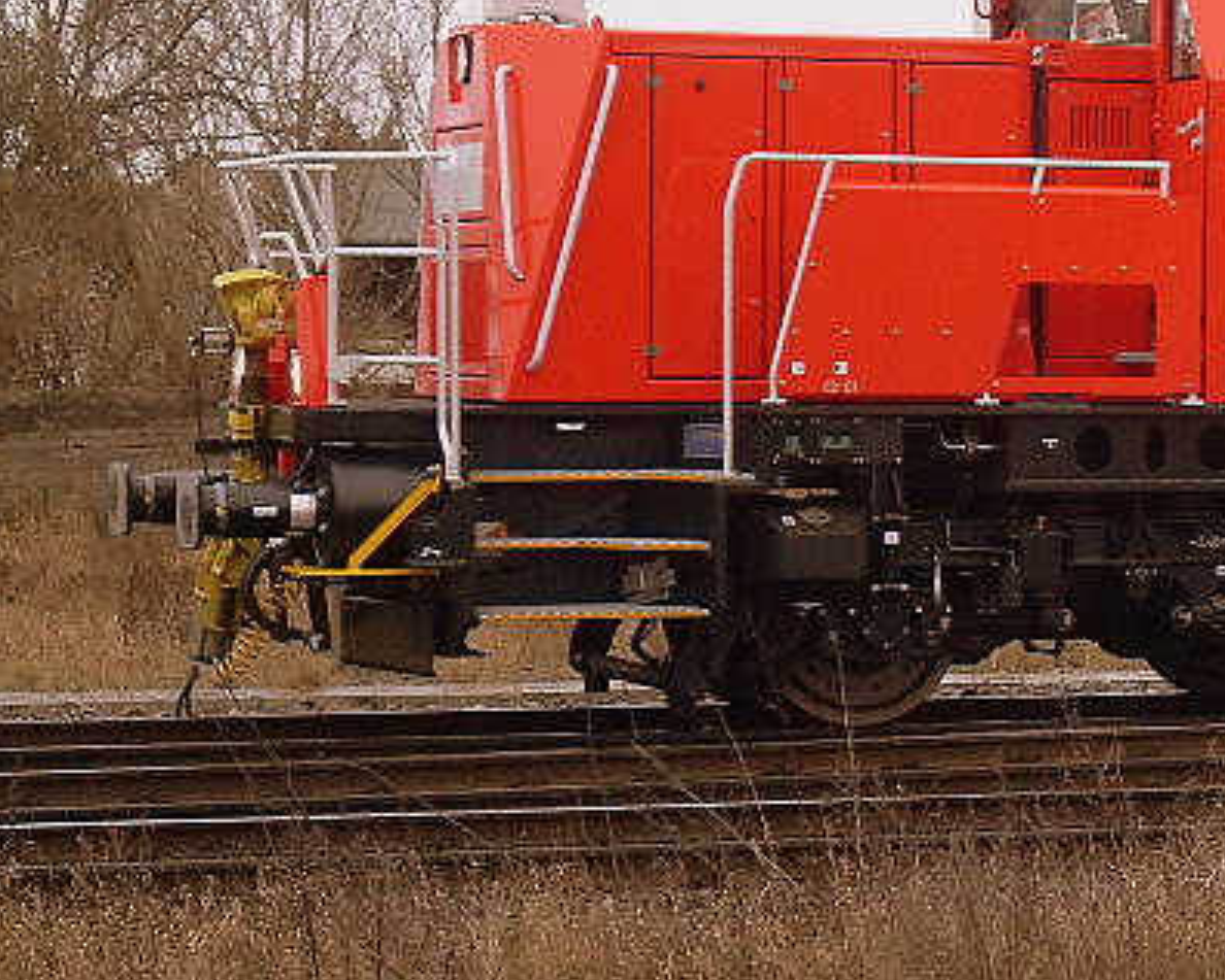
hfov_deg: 12.6
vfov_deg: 10.4
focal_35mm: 149
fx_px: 5403
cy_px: 365
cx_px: 1547
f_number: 3.7
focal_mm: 10.1
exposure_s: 1/60
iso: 200
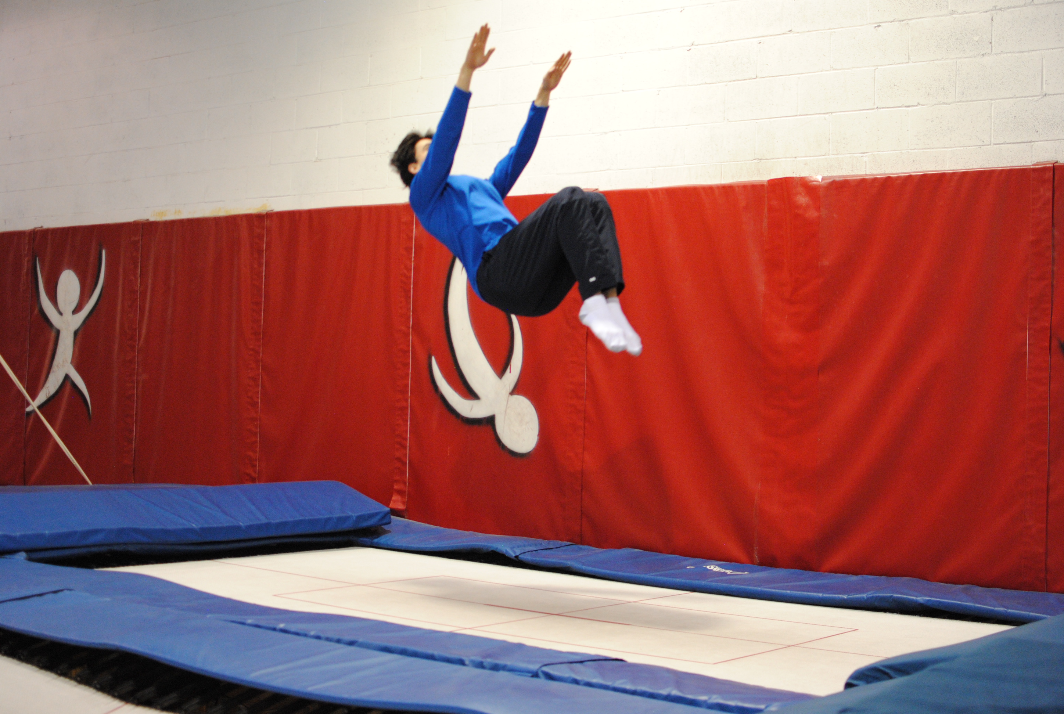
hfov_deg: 37.8
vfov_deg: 25.9
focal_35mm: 52
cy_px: 357
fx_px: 1555
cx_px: 532
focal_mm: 35
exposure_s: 1/125
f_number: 2
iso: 800
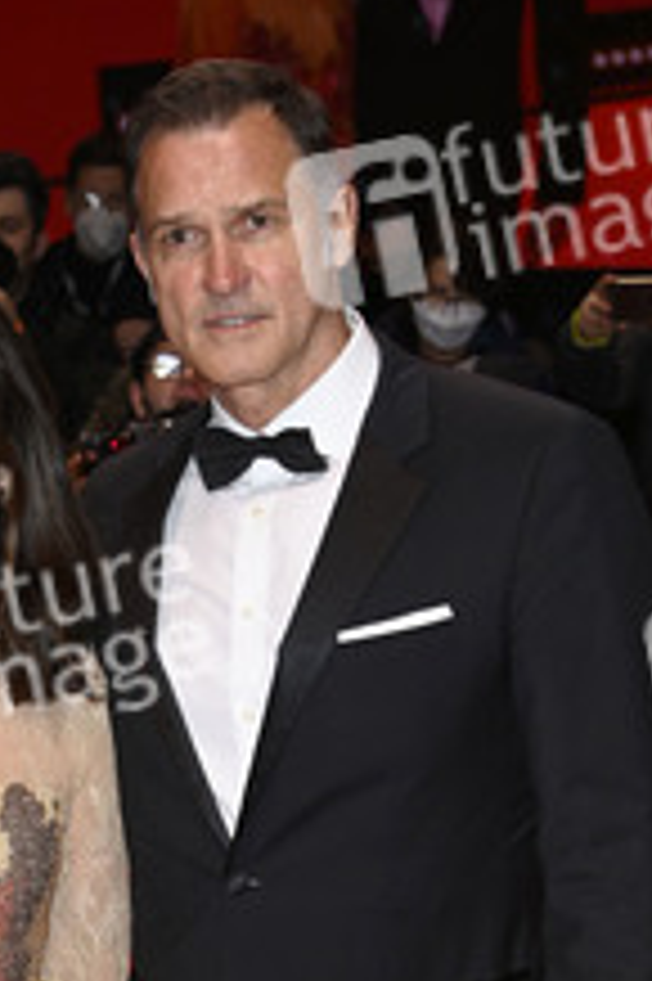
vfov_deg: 17.7
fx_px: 3102
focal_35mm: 114
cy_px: 878
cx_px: 108
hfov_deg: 11.9
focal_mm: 62
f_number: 5.6
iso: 640
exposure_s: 1/160
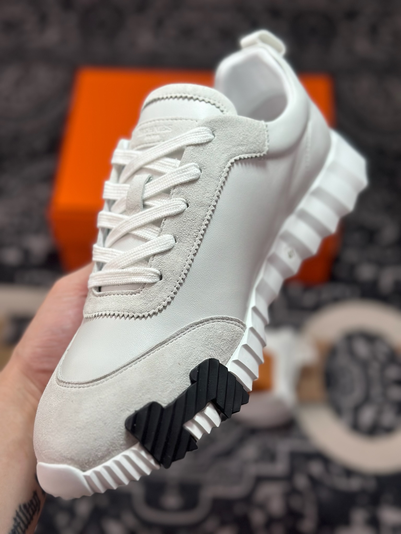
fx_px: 741
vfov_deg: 39.7
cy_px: 267
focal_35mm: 48
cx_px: 200
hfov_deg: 30.3
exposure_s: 1/1783
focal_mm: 6.86
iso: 80
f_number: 1.78
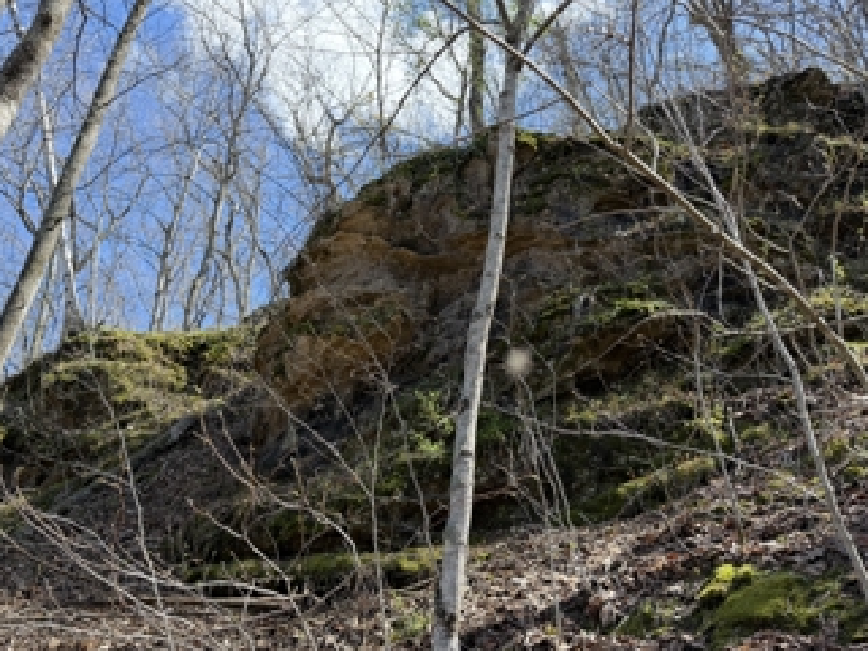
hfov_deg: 59.5
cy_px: 380
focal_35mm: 30
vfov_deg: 46.6
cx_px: 347
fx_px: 752
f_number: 1.78
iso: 100
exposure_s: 1/689
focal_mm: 6.76
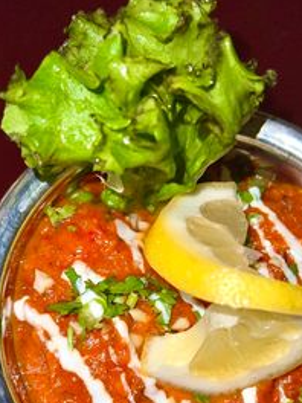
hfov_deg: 34.2
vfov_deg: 44.1
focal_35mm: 42
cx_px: 186
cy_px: 273
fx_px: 489
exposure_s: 1/79
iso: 40
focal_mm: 5.7
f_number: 1.5
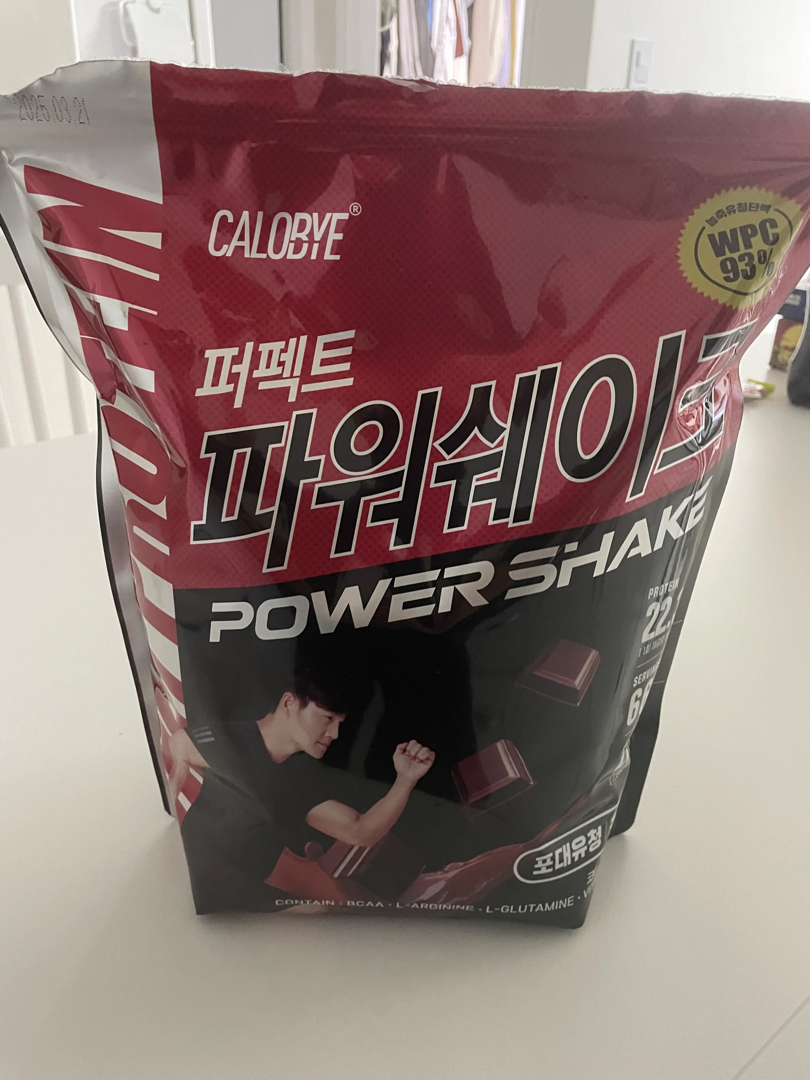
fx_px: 811
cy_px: 540
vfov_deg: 67.3
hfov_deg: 53.1
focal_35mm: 26
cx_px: 405
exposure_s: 1/30
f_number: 1.6
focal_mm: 4.2
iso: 640
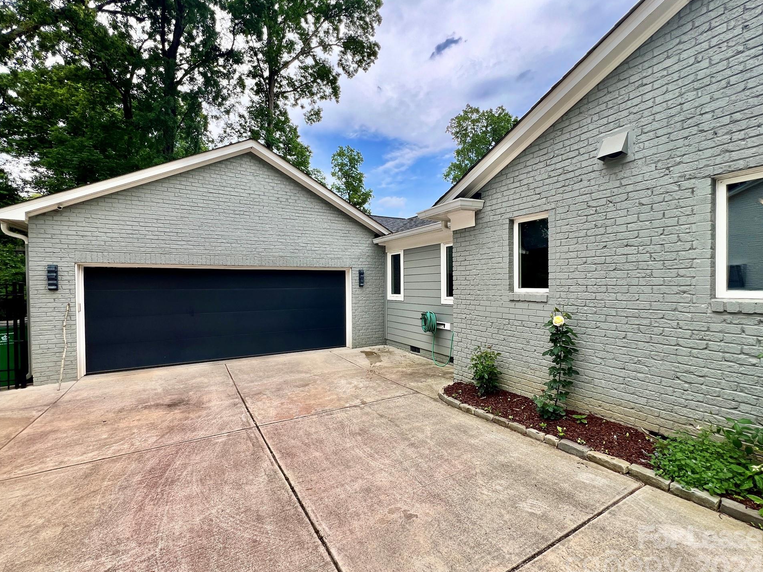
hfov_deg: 102.1
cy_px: 292
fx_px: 309
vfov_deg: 85.6
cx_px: 382
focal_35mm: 14
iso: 32
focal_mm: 1.57
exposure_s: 1/288
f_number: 1.8
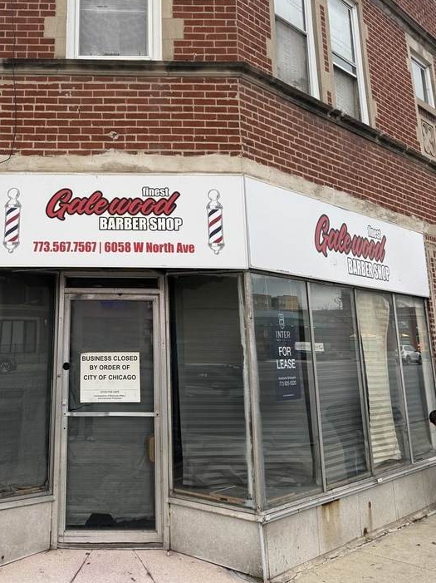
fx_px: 622
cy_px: 161
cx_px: 101
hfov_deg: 37.5
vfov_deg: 48.6
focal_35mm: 37
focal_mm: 6.76
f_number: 1.78
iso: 100
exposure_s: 1/121
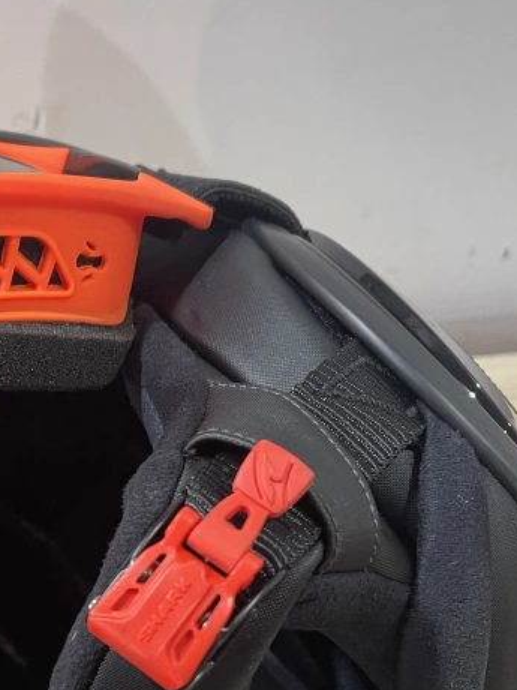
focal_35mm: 58
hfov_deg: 24.0
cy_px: 568
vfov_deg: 32.2
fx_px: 1155
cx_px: -13
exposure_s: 1/50
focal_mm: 5.1
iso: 200
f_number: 1.6
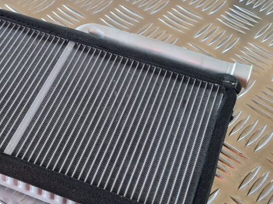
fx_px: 528
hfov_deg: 28.2
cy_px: 107
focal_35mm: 67
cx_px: 46
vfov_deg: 21.9
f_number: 1.8
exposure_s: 1/100
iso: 100
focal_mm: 5.4
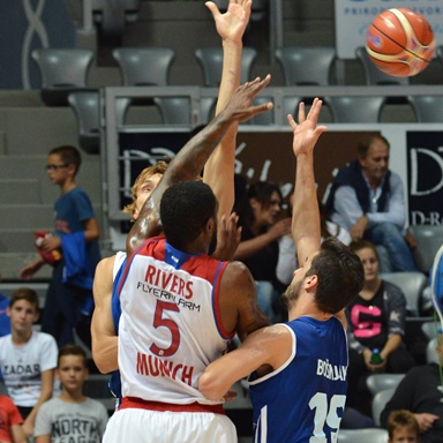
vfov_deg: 3.9
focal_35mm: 453
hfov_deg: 3.9
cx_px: 228
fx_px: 6559
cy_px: 330
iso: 2500
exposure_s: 1/320
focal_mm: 200
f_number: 6.3
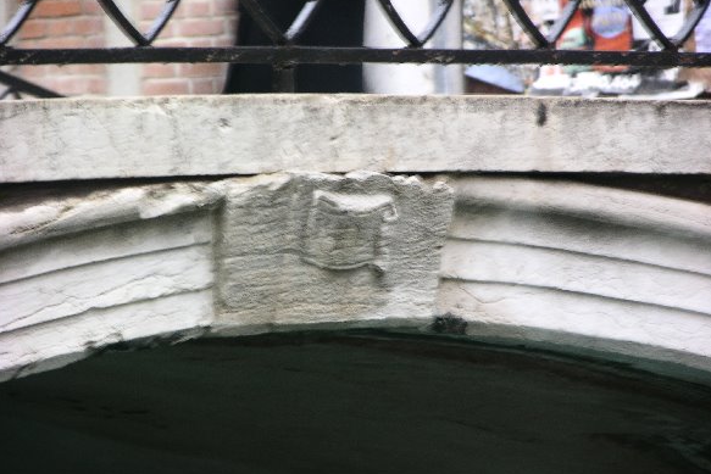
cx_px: 356
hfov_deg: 7.0
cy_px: 221
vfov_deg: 4.7
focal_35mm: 293
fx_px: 5788
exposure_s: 1/11.3
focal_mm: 71.2
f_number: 4.2
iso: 50
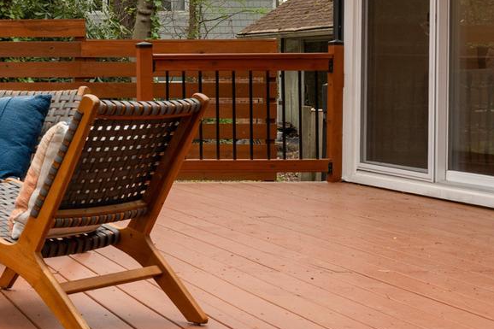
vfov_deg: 16.0
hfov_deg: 20.8
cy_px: 69
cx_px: -219
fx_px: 1166
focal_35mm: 85
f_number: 11
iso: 200
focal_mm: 24
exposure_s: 1/200
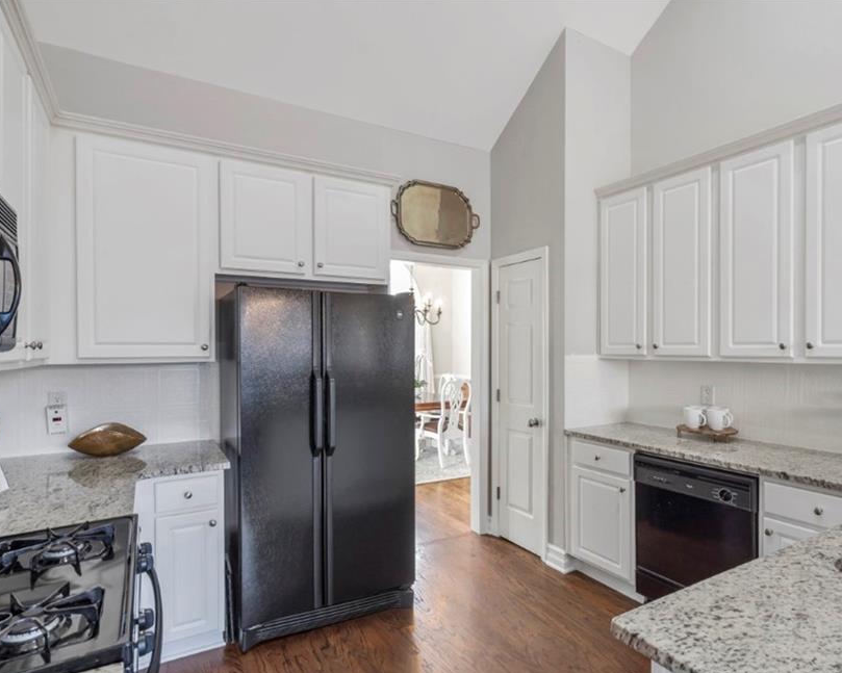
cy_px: 351
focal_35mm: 19
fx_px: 473
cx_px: 426
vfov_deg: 70.8
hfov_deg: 83.3
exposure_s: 1/4
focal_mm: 16
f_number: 9
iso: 500
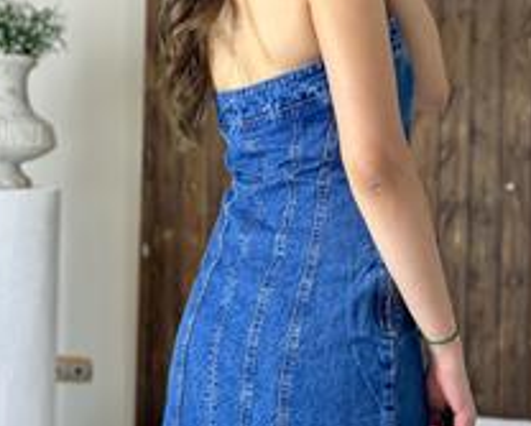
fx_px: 1416
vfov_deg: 17.0
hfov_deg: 21.2
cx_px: 232
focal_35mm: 90
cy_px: 99
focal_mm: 6.86
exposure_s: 1/245
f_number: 1.78
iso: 80
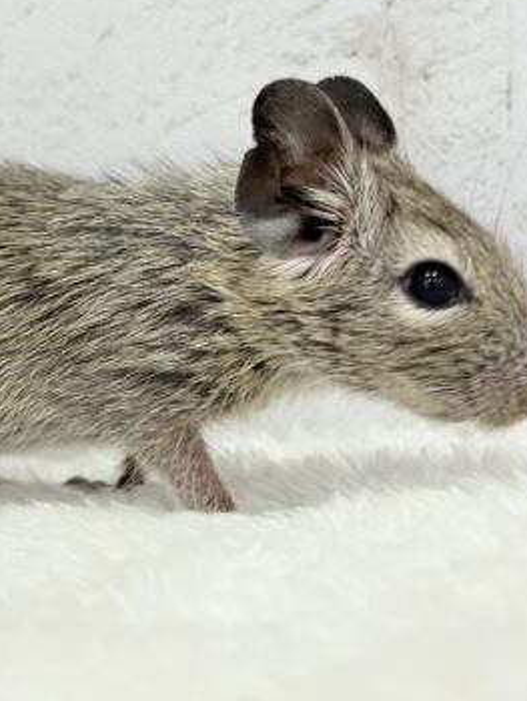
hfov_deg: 15.2
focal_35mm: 95
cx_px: -36
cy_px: 322
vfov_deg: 20.6
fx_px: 1926
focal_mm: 5.96
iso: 40
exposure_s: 1/50
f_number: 1.6
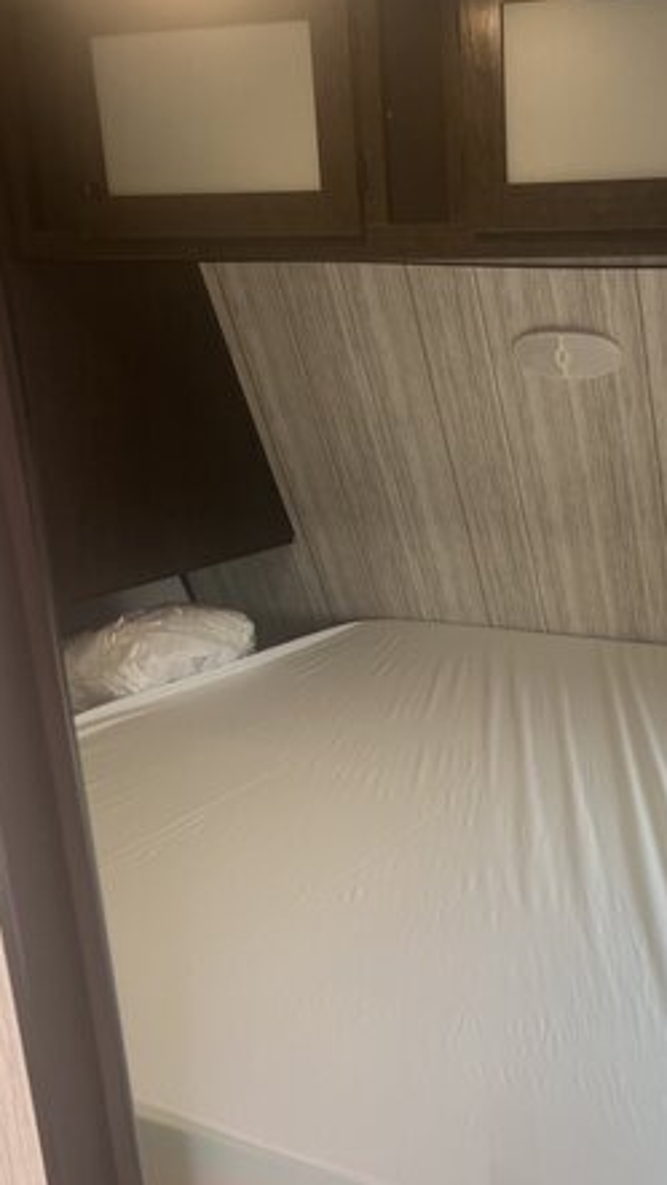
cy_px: 719
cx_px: 589
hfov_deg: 28.0
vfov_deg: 49.0
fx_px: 1288
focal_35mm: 41
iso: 50
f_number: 1.5
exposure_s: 1/121
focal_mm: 5.7
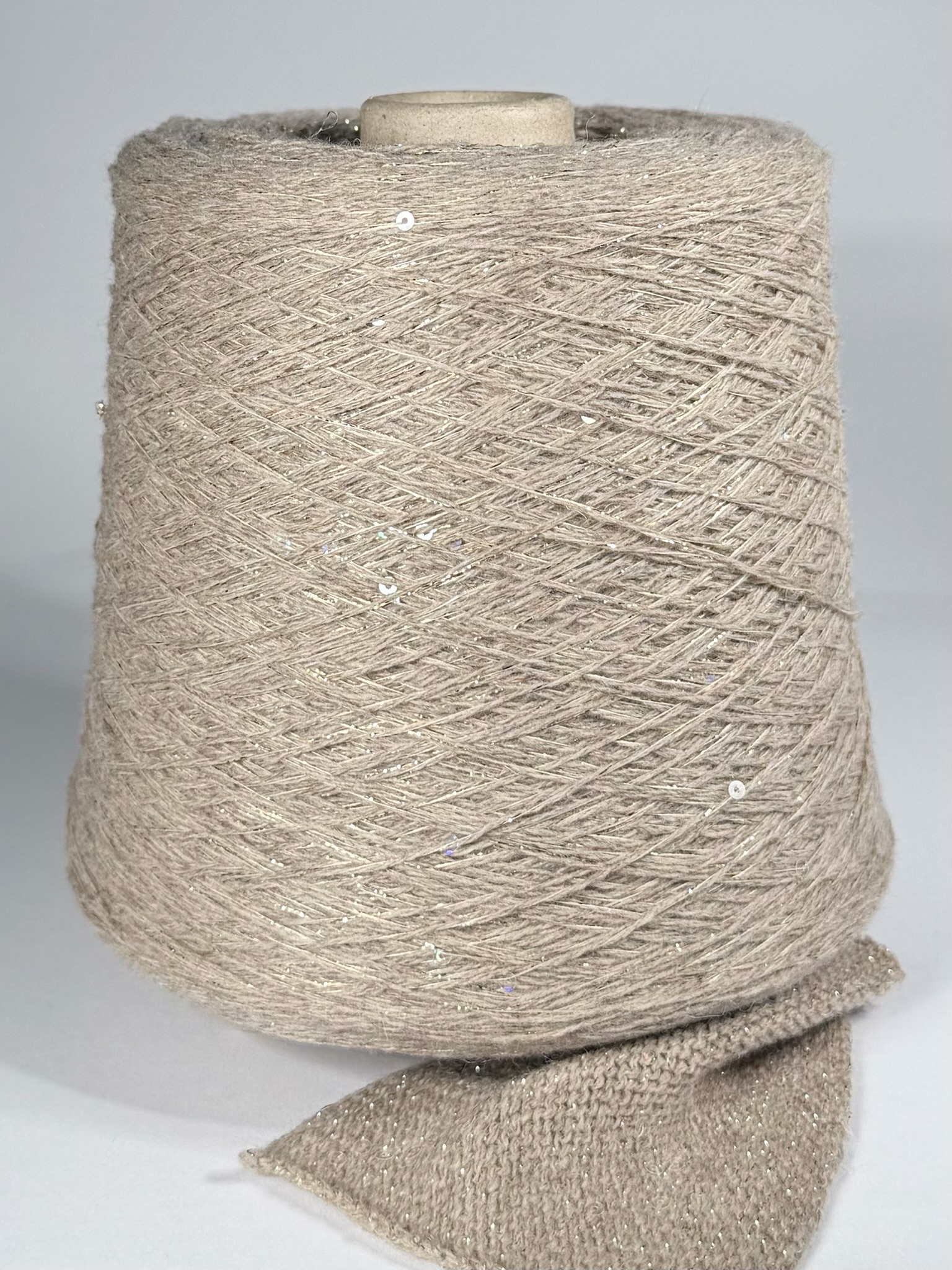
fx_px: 880
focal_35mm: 24
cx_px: 476
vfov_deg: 71.6
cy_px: 635
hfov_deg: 56.8
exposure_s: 1/5714
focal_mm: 6.76
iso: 80
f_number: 1.78
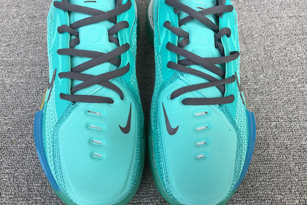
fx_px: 281
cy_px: 100
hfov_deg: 57.2
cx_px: 150
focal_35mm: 33
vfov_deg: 40.0
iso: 25
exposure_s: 1/189
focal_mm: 3.3
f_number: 2.4
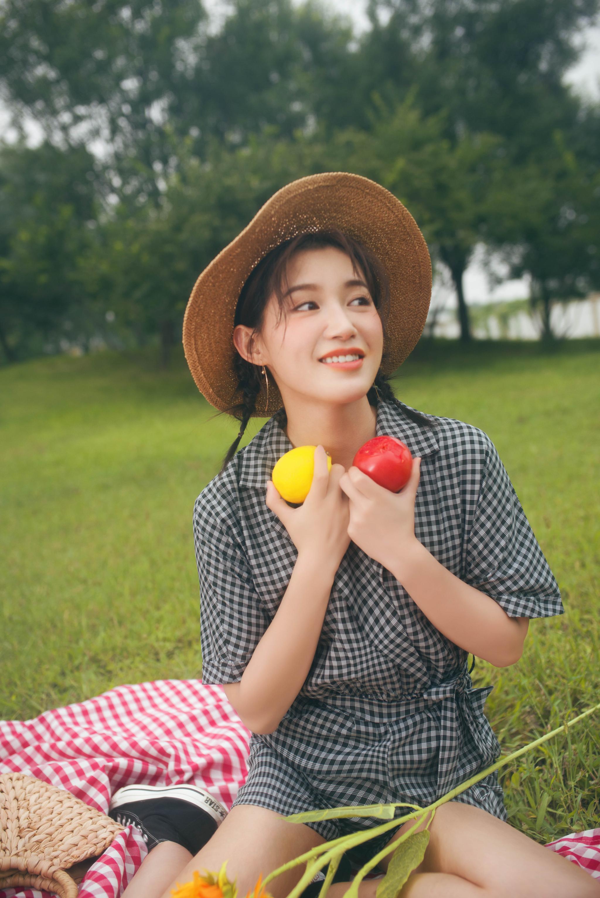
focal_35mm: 35
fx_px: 874
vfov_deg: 54.4
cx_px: 300
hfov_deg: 37.9
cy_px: 449
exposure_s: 1/200
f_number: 2.8
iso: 200
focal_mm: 35
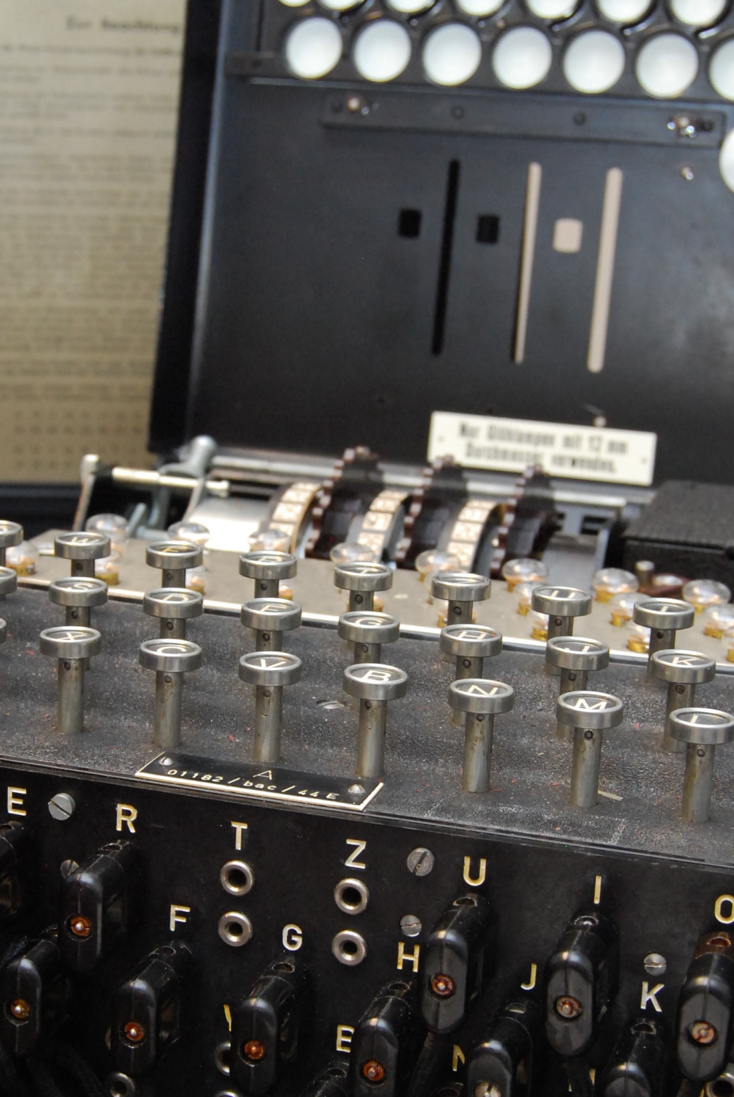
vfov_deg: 26.6
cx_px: 287
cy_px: 652
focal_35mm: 76
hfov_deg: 18.0
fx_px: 2318
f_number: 5.6
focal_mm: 28
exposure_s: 1/60
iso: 800
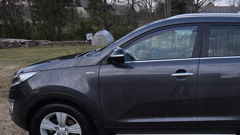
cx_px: 180
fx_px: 255
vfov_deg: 29.2
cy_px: 102
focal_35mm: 40
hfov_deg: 48.5
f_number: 1.8
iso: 25
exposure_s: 1/129
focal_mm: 5.4
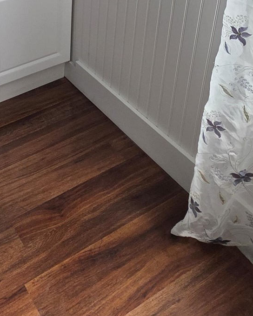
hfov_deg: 31.8
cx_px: -9
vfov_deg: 35.4
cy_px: -46
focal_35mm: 43
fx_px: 402
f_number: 1.9
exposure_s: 1/120
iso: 64
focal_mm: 2.2
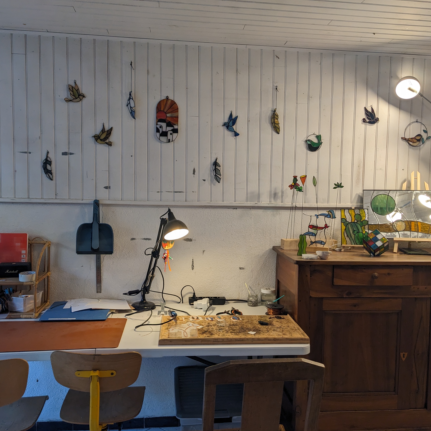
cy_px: 215
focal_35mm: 32
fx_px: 451
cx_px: 219
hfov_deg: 51.1
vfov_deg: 51.1
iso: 80
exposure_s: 1/99.9
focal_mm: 4.38
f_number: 1.73
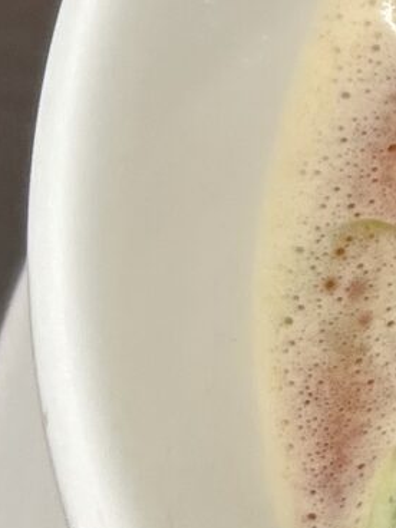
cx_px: 1293
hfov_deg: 7.1
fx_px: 2761
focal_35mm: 181
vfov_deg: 10.8
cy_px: 22
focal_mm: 5.1
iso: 100
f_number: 1.6
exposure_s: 1/120
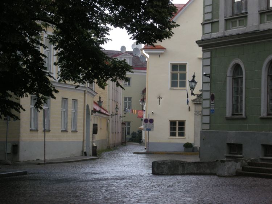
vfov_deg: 12.1
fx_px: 967
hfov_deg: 16.0
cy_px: 102
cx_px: 136
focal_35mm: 123
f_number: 5.3
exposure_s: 1/77.6
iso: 130
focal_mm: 26.3
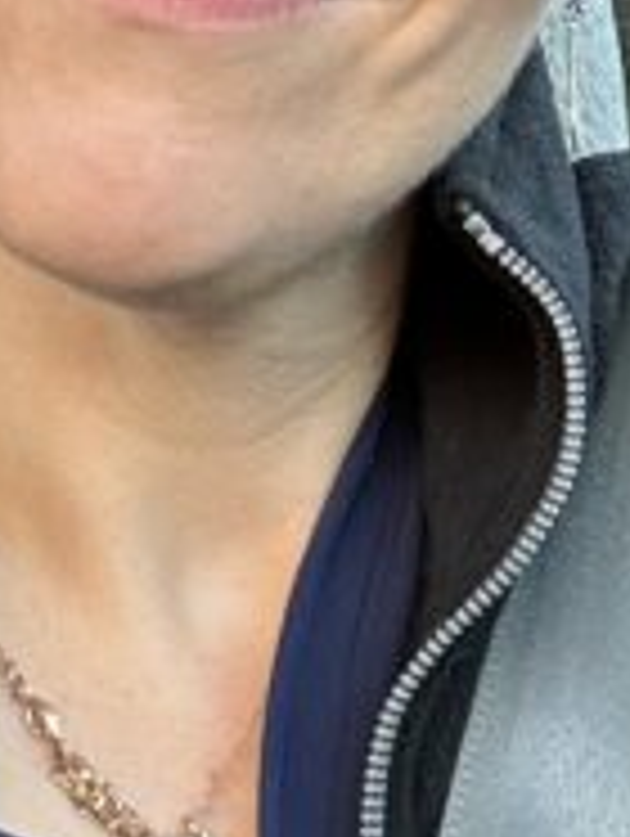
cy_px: 68
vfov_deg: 15.1
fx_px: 3123
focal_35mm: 129
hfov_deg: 11.5
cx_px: 230
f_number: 1.9
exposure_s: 1/73
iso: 80
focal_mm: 2.69
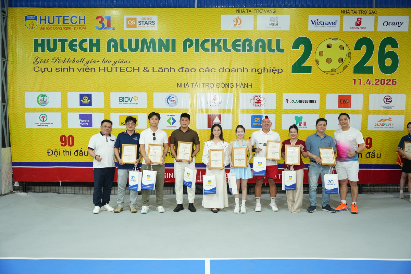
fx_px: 357
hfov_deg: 59.8
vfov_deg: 42.0
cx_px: 206
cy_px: 137
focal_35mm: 31
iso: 1600
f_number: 3.2
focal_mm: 31.3
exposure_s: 1/160
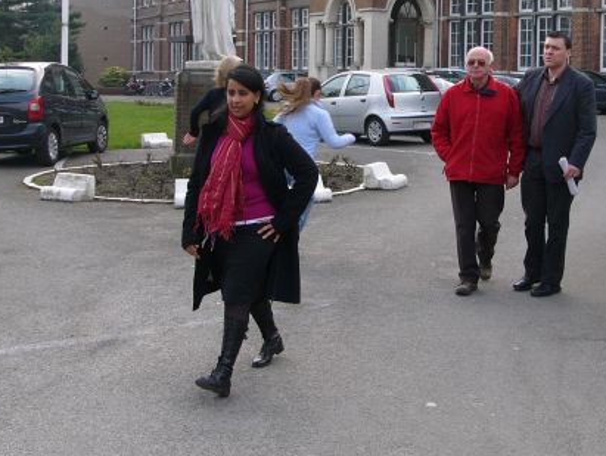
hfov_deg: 34.3
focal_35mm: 56
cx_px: 333
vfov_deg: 25.9
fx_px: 981
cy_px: 137
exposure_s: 1/125
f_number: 4
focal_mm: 6
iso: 50
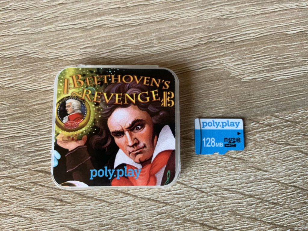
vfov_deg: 48.2
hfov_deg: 61.7
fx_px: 258
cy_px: 116
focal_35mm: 29
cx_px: 154
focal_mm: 3
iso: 250
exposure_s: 1/60
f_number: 1.8
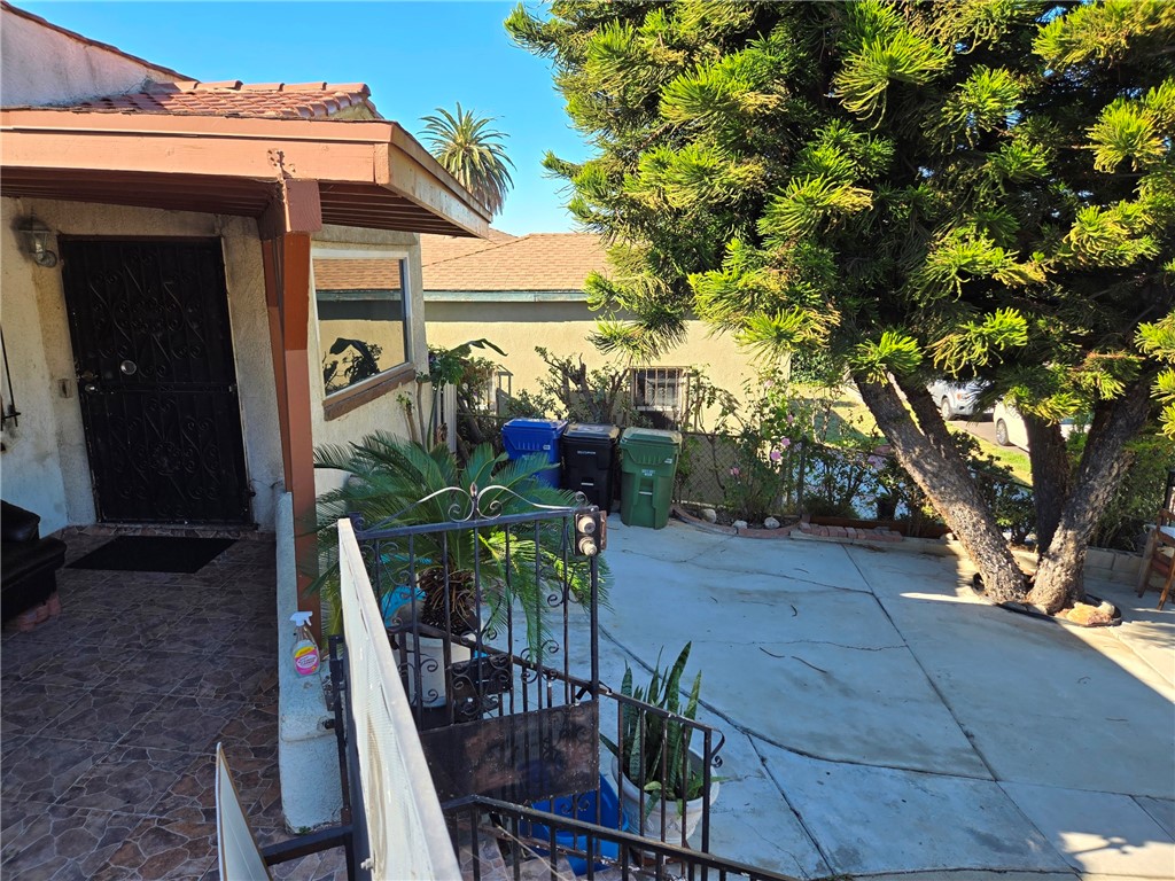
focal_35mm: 23
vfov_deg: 58.9
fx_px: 781
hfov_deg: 73.9
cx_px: 588
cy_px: 440
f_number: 1.8
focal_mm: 5.4
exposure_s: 1/599
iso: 25
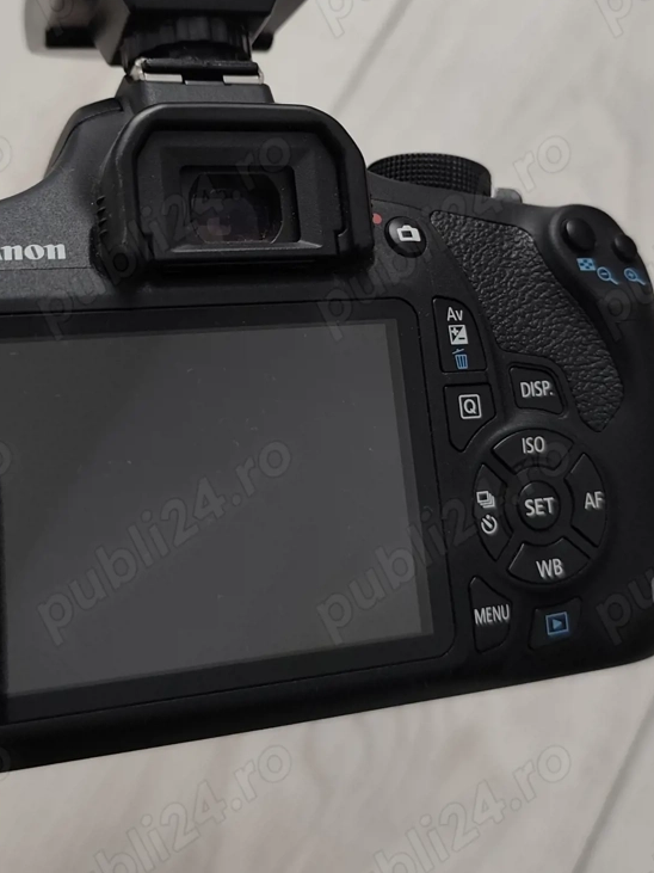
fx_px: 1058
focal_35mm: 42
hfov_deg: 34.3
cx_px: 302
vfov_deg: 44.2
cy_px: 296
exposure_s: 1/50
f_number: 1.65
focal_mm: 6.19
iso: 400
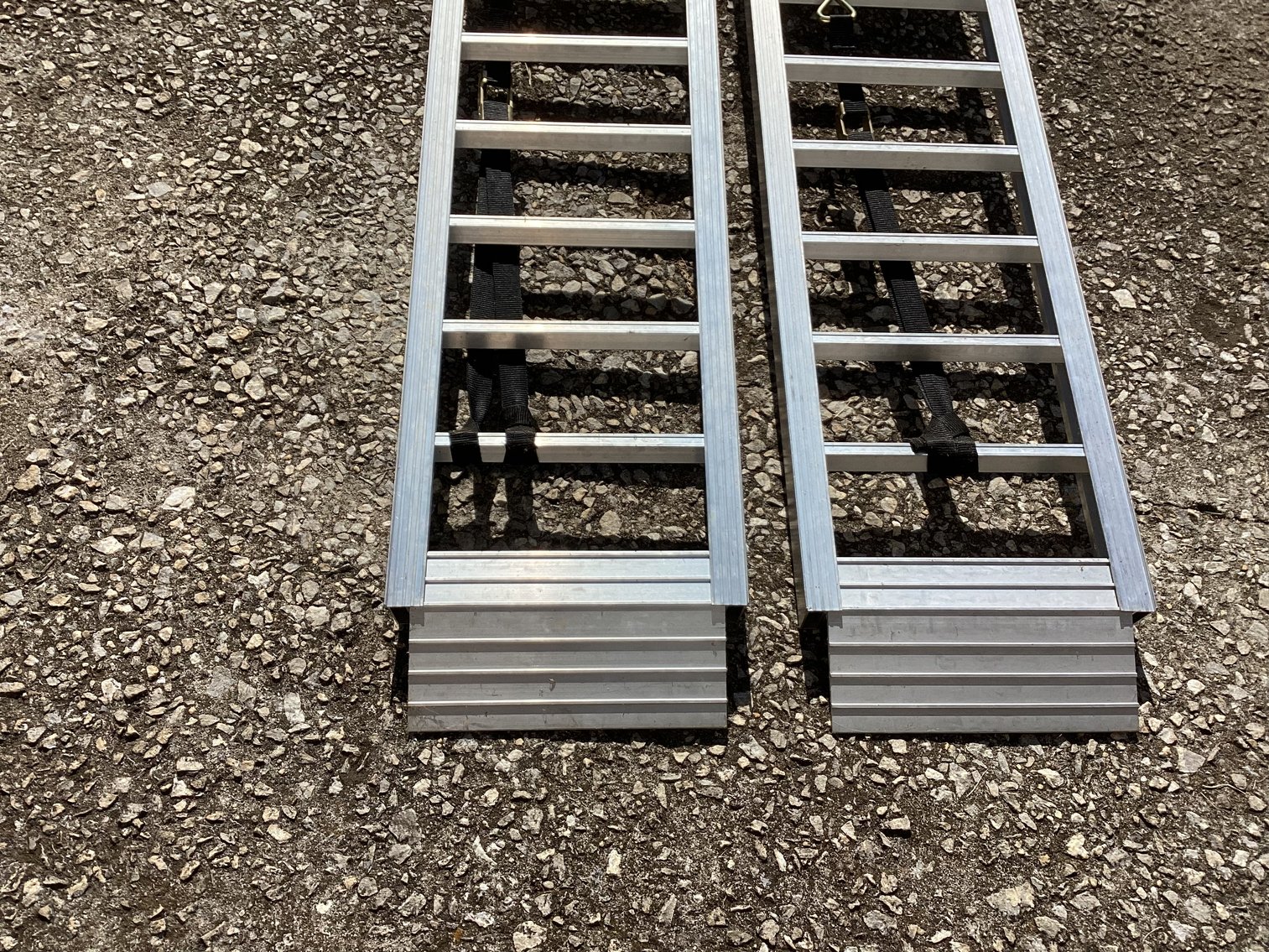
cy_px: 476
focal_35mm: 31
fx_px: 1137
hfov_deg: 58.3
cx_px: 634
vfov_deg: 45.4
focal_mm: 3.3
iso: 25
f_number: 2.4
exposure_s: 1/2146
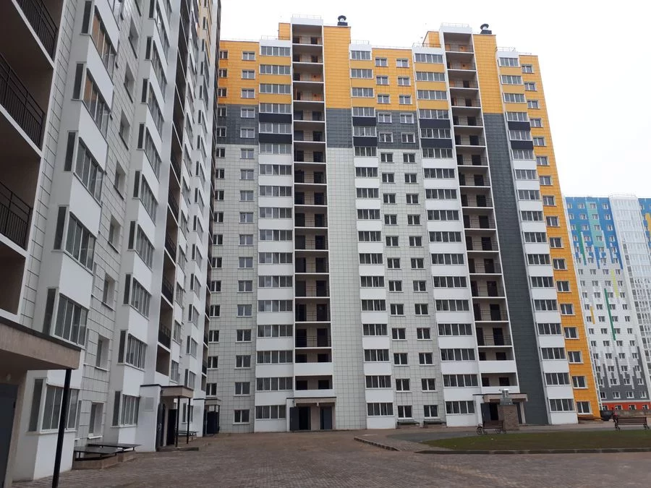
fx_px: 508
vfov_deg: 51.4
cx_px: 326
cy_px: 244
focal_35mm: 27
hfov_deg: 65.3
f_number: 1.9
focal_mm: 3.6
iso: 64
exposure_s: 1/100
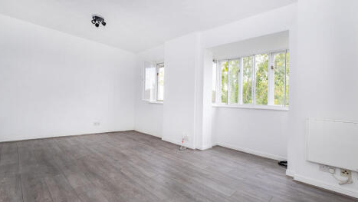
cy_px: 109
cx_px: 180
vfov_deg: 67.0
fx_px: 152
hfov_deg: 99.4
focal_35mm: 16
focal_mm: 10
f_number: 6.4
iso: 400
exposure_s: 1/90
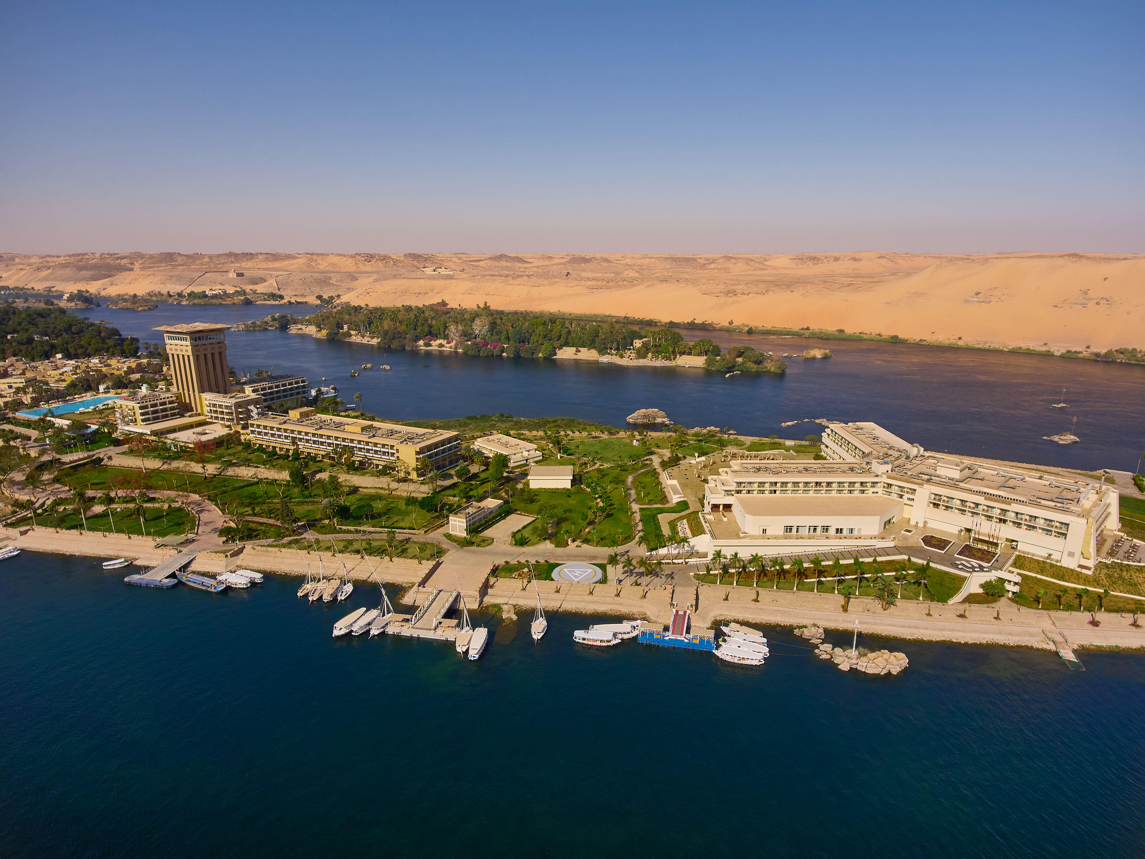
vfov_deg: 66.0
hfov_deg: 81.8
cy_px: 430
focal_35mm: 20
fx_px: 661
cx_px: 572
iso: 100
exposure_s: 1/177
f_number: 2.8
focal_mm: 3.61
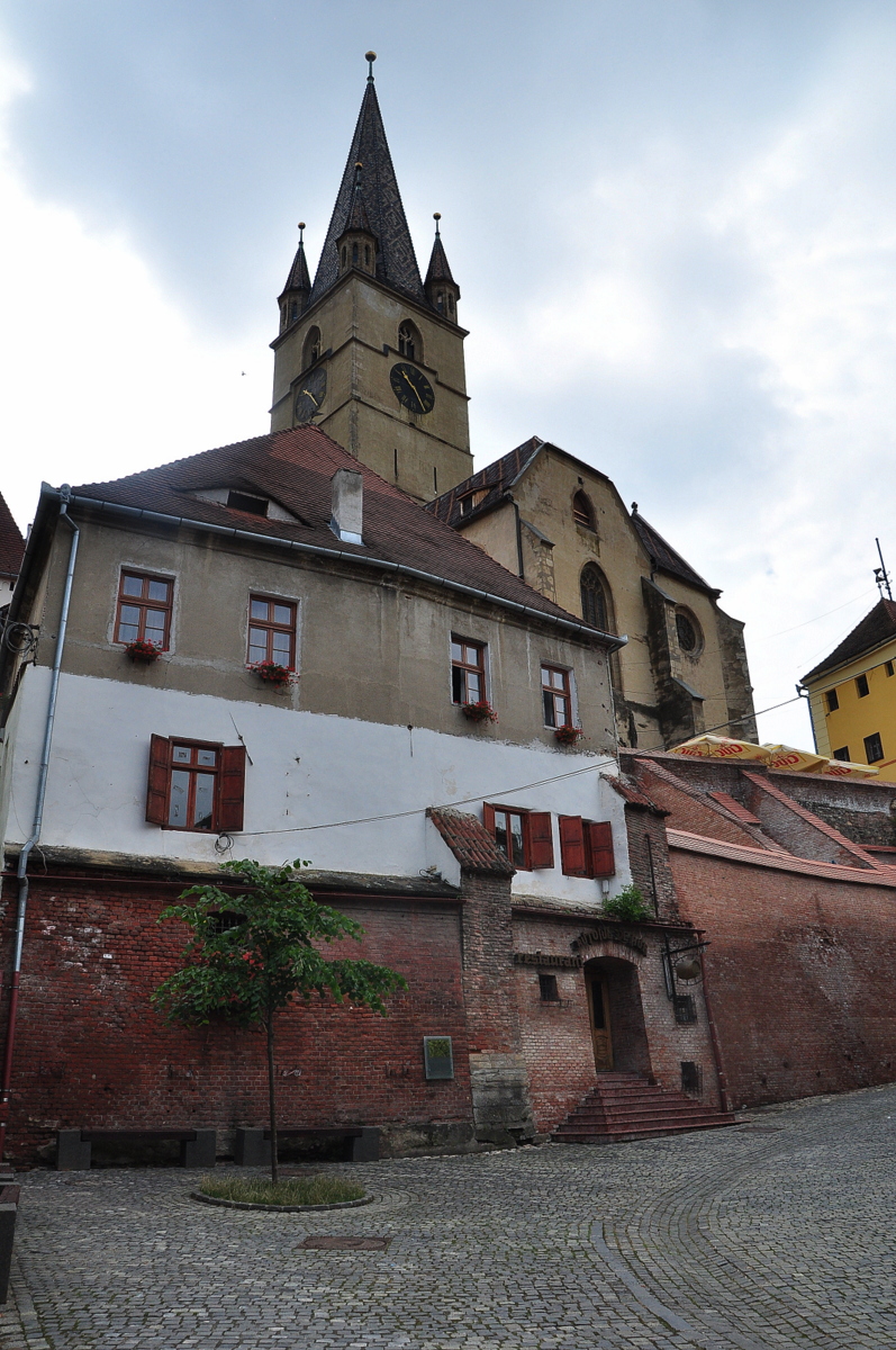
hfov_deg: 47.8
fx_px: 1011
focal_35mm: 27
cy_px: 675
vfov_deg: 67.4
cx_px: 448
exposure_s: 1/640
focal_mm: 18
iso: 400
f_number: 13
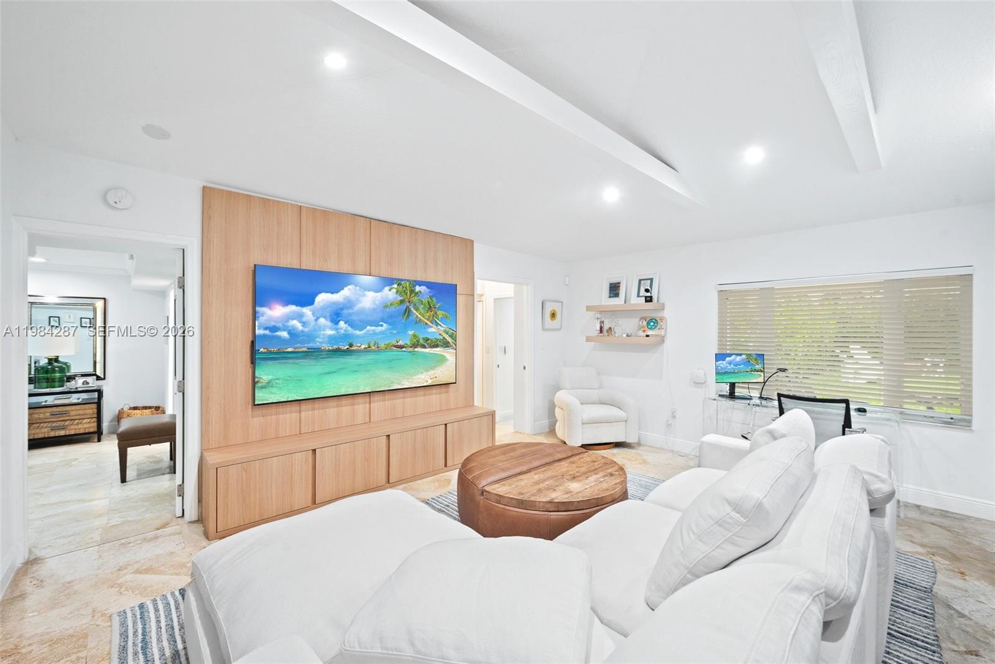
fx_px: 387
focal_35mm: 14
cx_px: 498
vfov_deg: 81.2
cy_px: 332
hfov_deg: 104.2
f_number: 8
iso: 500
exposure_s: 1/13
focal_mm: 14
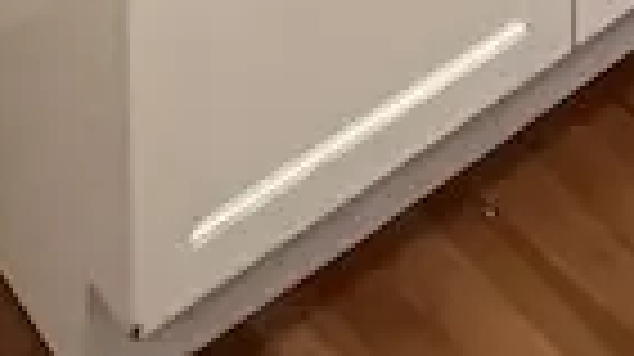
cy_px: -1298
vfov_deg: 6.7
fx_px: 1864
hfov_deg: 18.4
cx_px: 751
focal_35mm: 111
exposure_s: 1/60
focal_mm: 2.22
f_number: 2.2
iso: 800
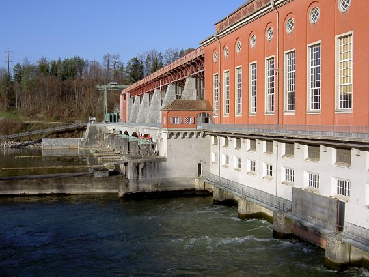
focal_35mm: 36
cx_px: 192
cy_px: 142
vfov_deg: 39.6
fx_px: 384
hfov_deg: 51.4
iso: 50
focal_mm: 5.6
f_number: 4.7
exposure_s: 1/500
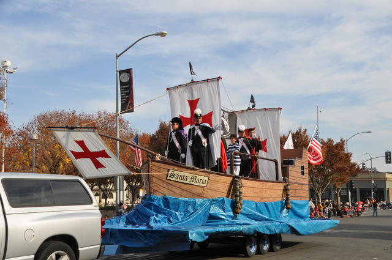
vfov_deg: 28.0
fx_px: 522
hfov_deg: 41.2
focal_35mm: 48
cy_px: 130
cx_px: 196
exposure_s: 1/320
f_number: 9
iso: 200
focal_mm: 32
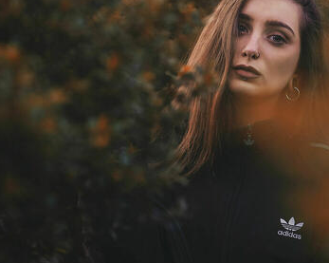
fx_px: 2024
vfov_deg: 7.4
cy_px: 110
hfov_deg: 9.3
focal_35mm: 208
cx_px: 198
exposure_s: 1/500
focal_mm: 85
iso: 800
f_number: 2
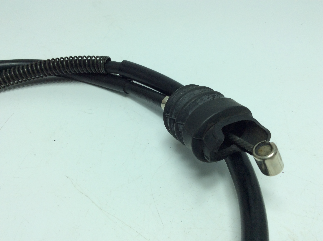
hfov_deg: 56.9
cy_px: 120
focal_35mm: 32
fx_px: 298
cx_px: 162
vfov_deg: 44.1
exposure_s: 1/502
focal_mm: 3.3
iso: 32
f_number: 2.4
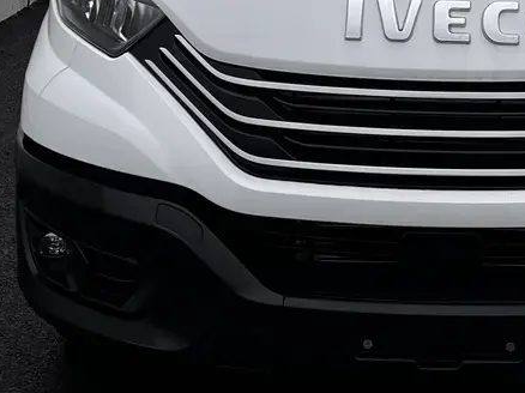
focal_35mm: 95
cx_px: 427
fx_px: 1440
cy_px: -67
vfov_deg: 15.1
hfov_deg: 20.4
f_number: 1.6
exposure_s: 1/732
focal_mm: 5.1
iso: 50
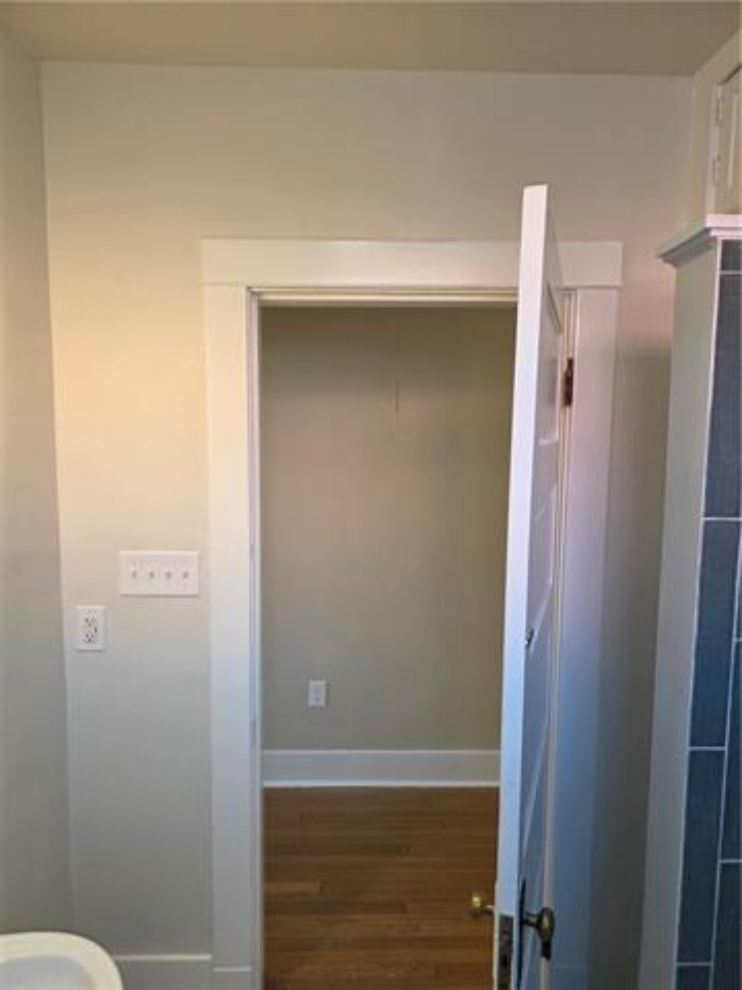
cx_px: 371
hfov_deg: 58.9
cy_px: 495
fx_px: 657
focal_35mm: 23
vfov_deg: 73.9
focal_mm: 6.3
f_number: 1.7
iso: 125
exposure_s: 1/120
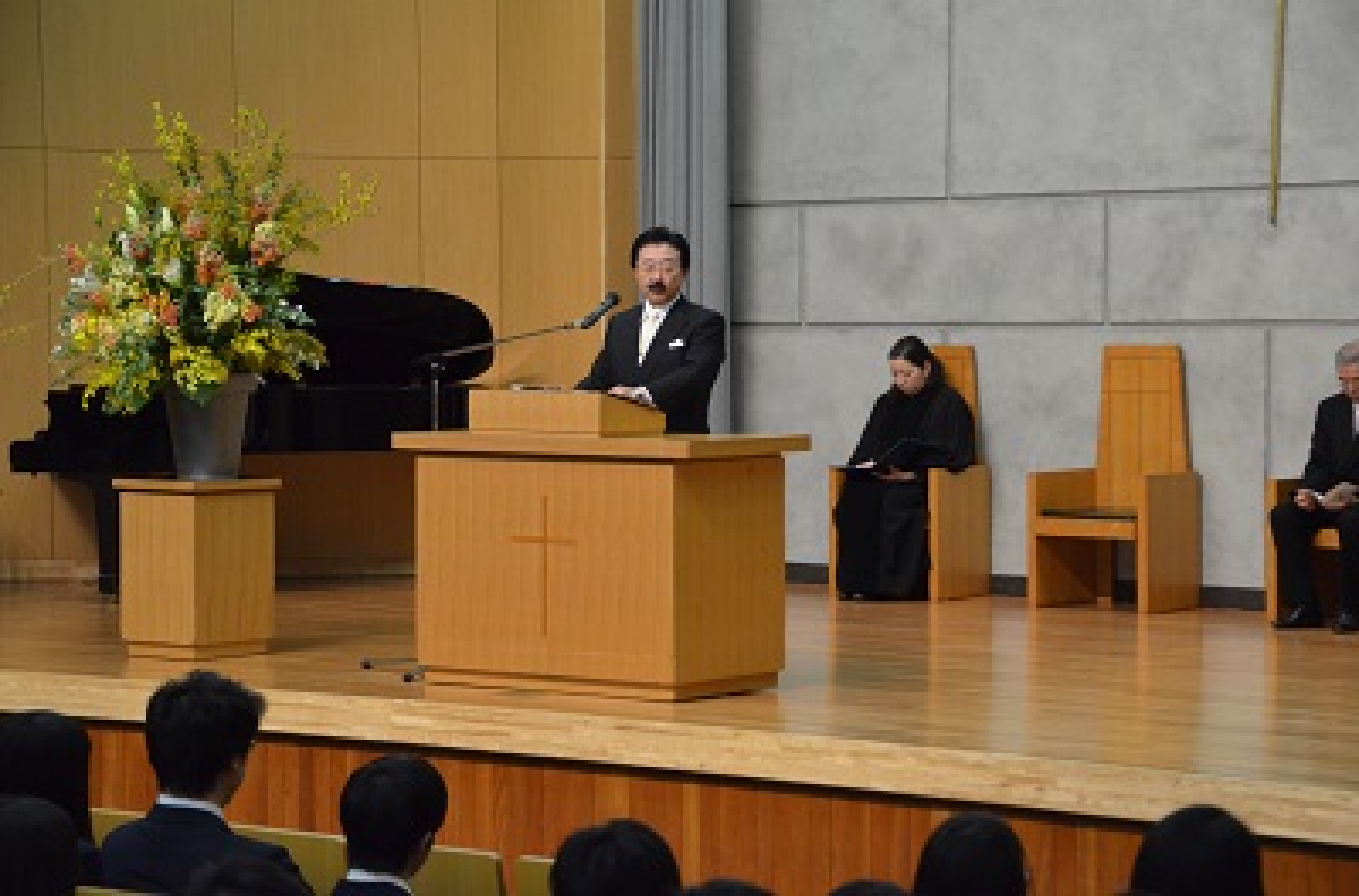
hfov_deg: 21.0
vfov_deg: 13.9
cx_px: 680
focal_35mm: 98
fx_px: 3669
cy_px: 448
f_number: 5.3
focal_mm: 65
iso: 3200
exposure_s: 1/160
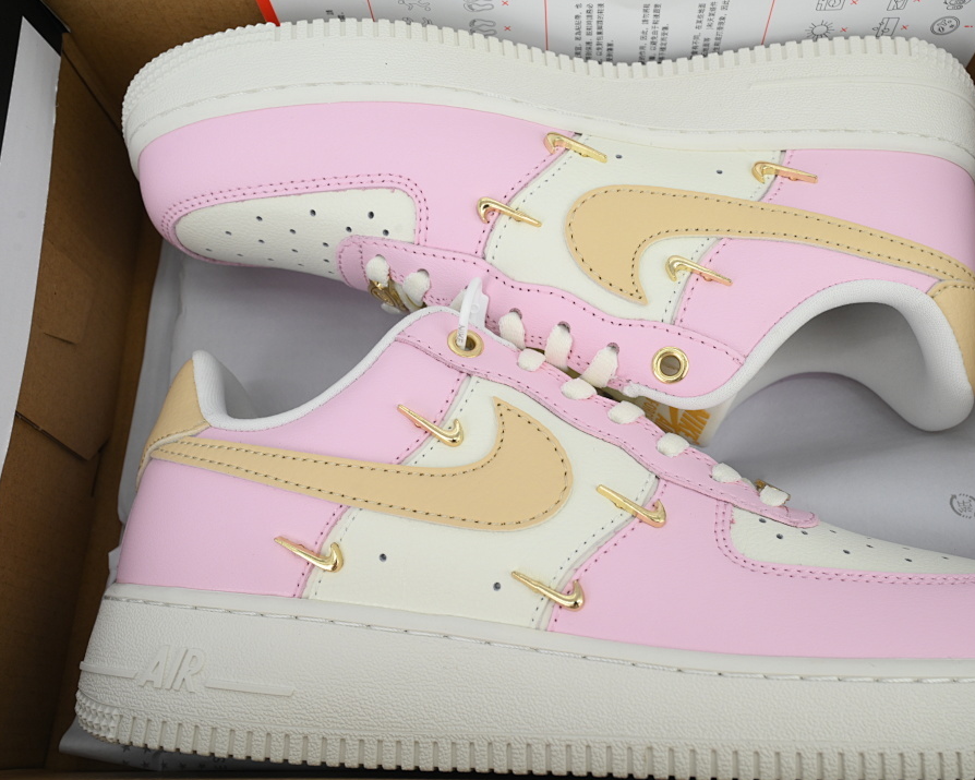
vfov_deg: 42.7
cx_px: 563
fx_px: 997
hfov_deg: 51.9
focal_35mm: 35
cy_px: 391
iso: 400
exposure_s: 1/100
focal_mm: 30.5
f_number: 11
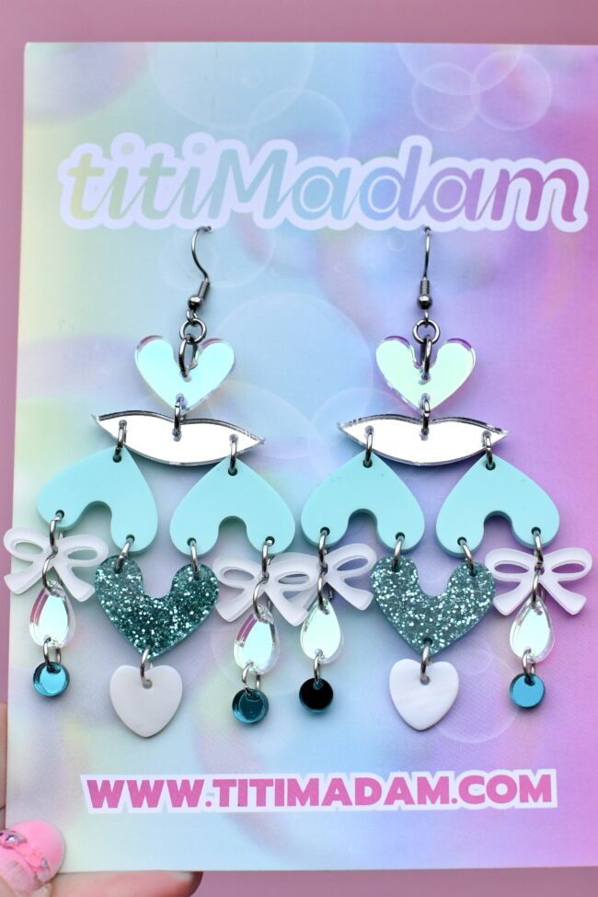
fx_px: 1296
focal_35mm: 52
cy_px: 448
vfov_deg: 38.2
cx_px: 299
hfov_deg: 26.0
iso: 1000
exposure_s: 1/3200
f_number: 5.6
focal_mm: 35
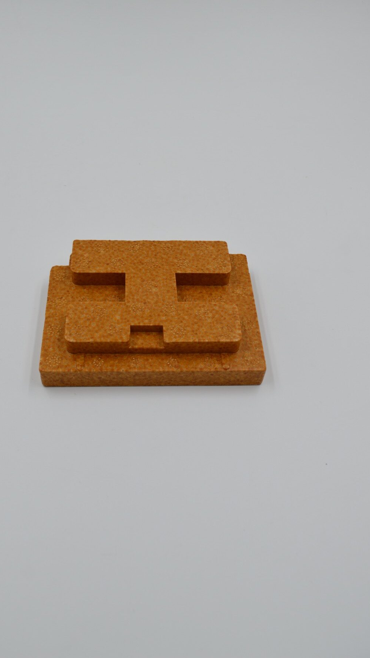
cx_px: 162
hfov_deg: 36.6
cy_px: 323
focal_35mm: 32
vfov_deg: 61.0
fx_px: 558
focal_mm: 20
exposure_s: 1/125
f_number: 5.6
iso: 100
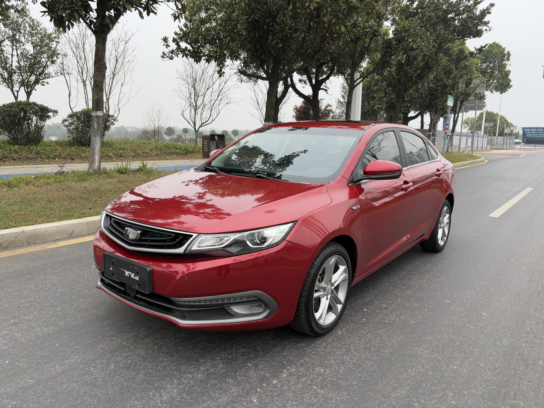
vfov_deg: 53.1
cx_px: 272
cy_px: 204
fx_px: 409
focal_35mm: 26
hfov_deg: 67.3
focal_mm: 5.96
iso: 50
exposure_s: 1/503
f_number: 1.6
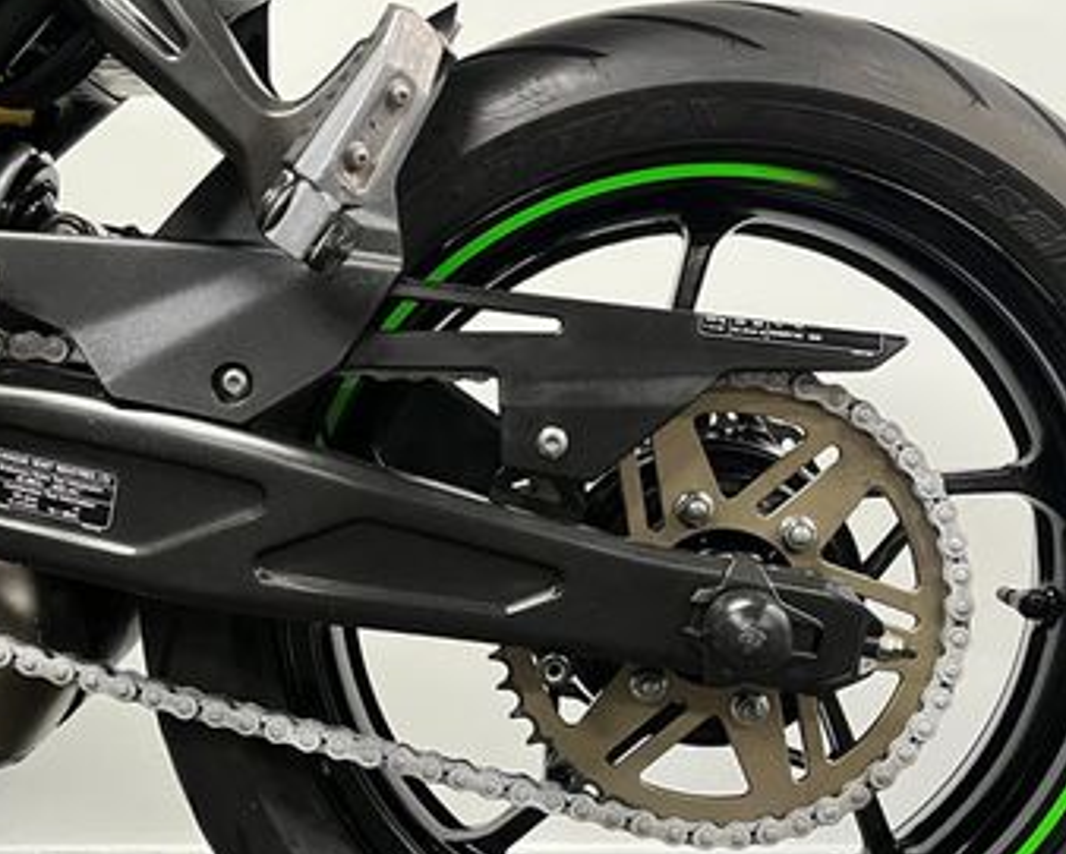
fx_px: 1516
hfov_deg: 38.7
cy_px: 567
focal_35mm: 48
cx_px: 464
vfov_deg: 31.3
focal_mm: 5.1
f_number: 1.6
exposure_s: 1/50
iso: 400
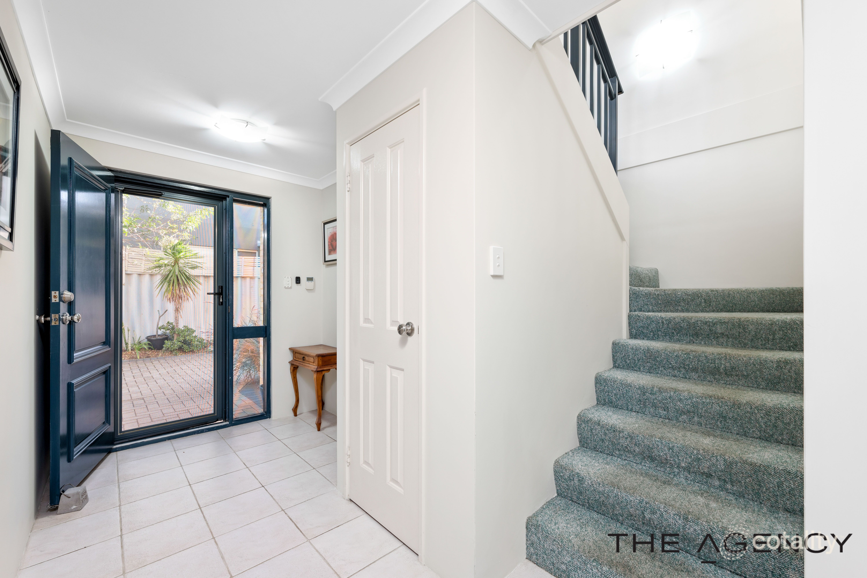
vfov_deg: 77.4
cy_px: 289
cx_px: 434
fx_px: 361
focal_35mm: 15
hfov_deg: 100.4
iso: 100
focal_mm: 15
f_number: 8
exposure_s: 1.3
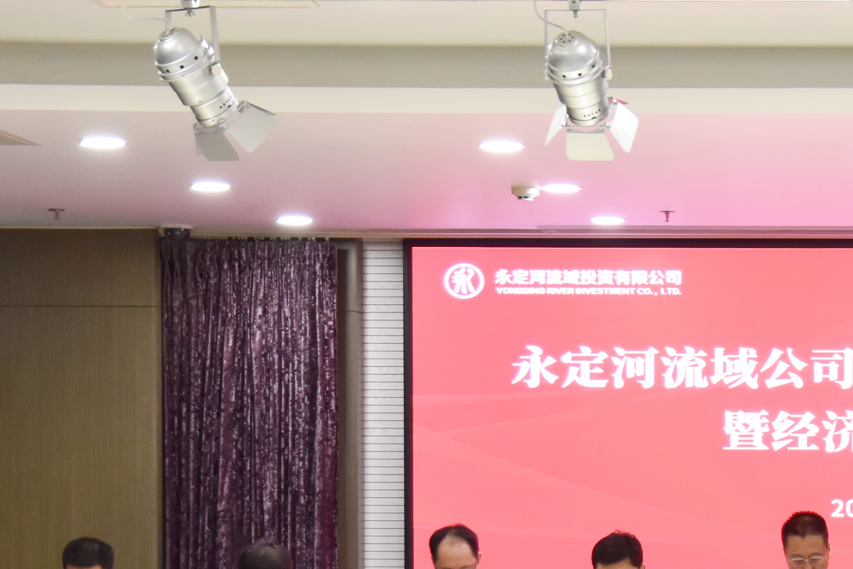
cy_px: 559
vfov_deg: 11.5
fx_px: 2802
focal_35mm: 118
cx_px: 920
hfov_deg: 16.8
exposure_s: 1/50
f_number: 4.5
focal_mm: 31
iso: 1000
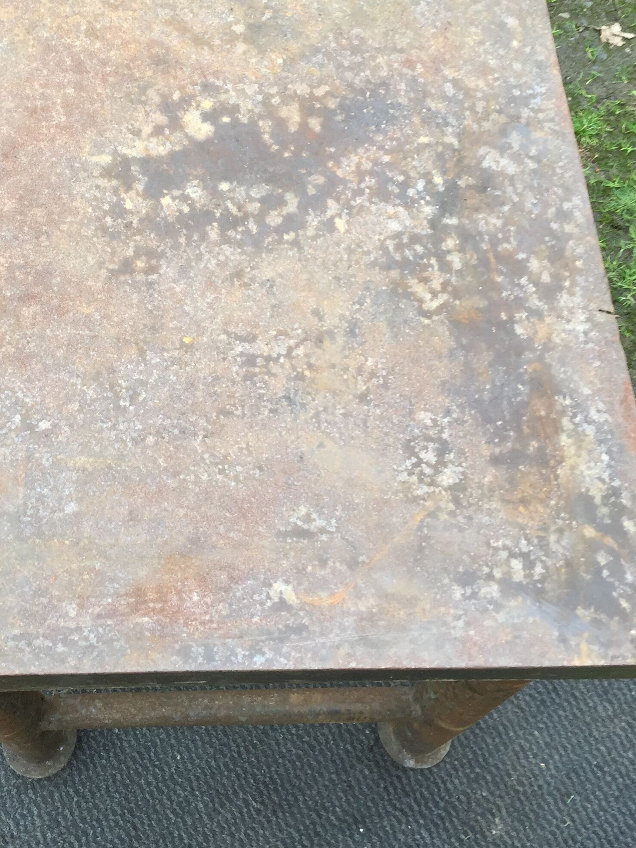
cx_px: 186
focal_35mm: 48
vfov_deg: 38.5
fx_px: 1176
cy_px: 201
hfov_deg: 29.9
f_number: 2.2
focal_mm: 4.15
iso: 50
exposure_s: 1/100
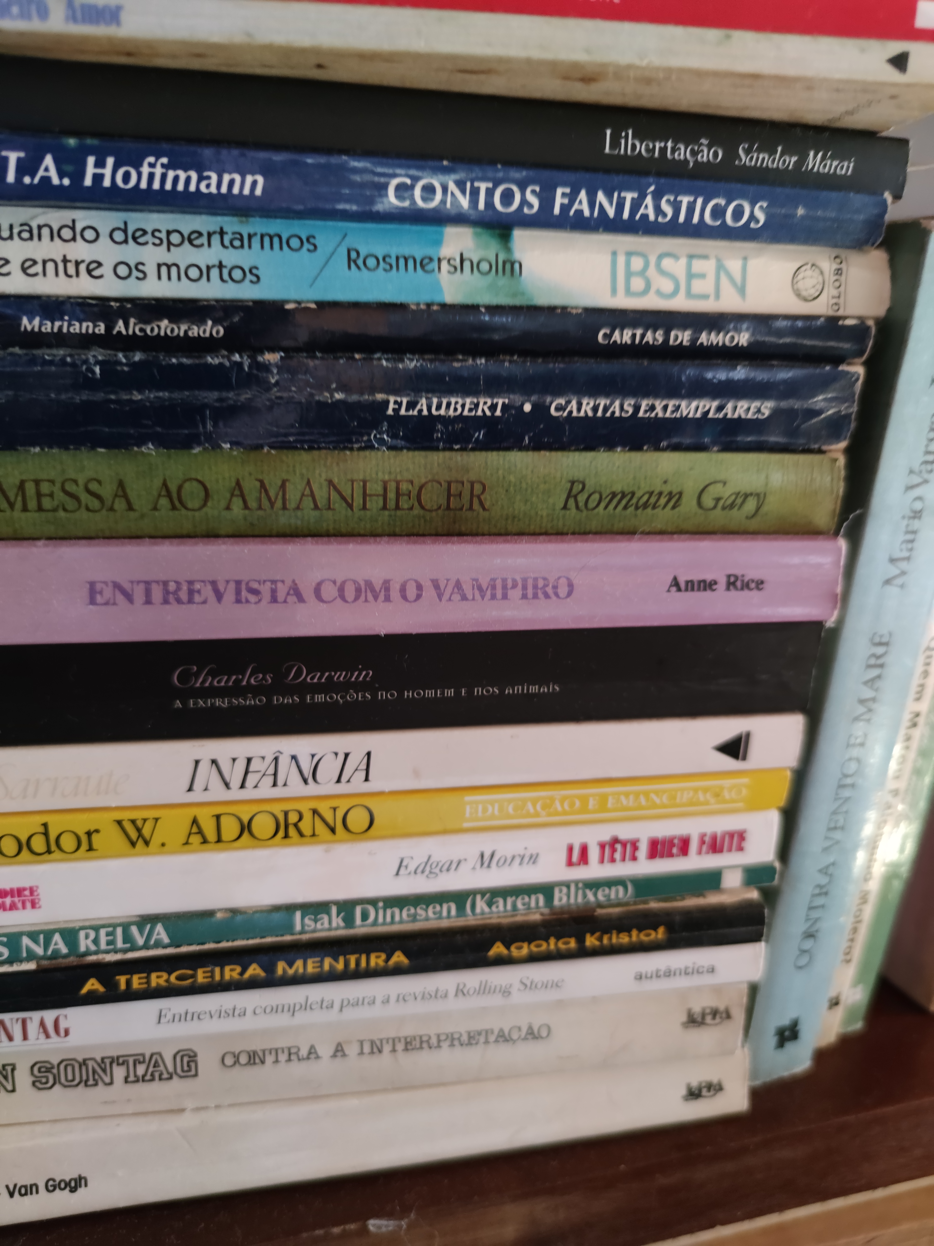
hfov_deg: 56.8
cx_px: 467
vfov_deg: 71.6
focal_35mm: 24
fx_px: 863
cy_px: 623
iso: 1466
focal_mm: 6.72
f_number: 1.69
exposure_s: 1/30
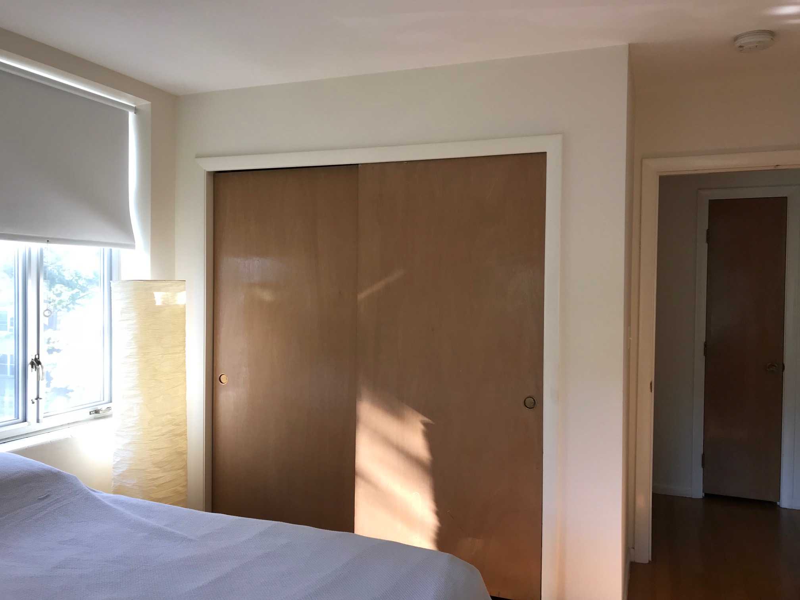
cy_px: 300
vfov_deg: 49.7
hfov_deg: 63.4
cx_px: 400
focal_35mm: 28
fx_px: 647
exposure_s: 1/60
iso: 20
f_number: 1.8
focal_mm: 3.99
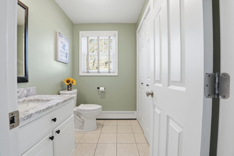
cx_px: 117
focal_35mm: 15
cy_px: 78
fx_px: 97
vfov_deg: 77.2
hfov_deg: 100.4
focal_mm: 10
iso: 800
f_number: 8
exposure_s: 1/250
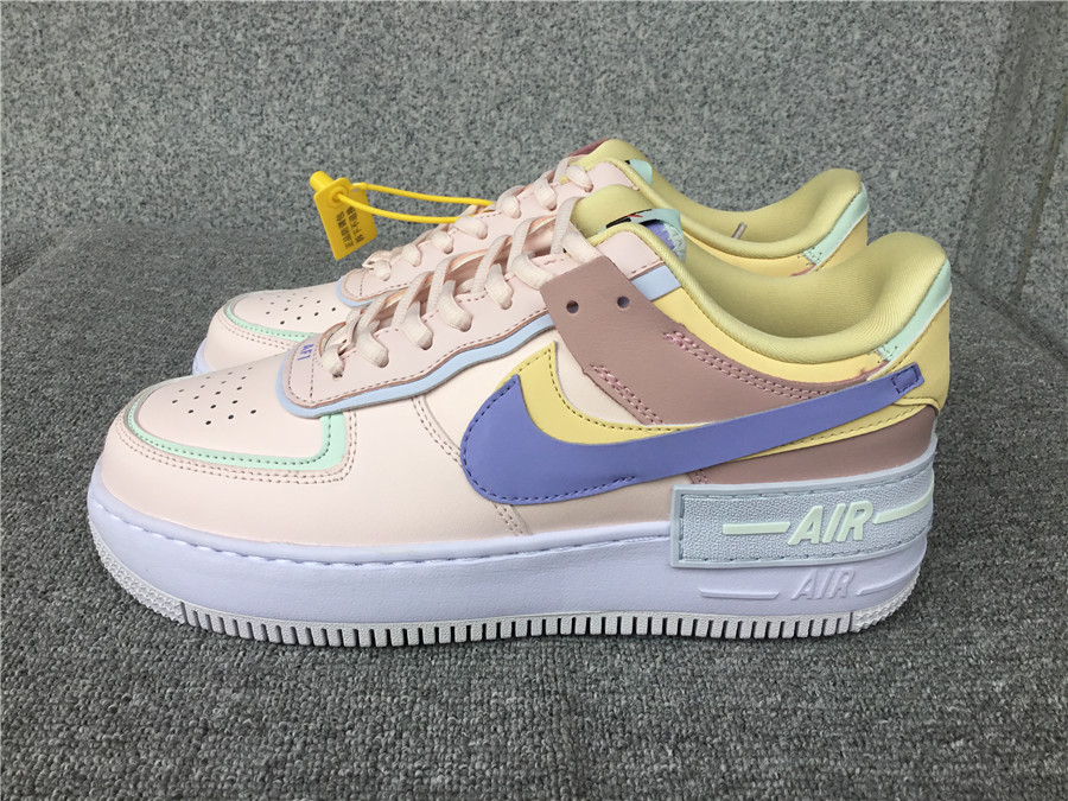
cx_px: 534
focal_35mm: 31
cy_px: 400
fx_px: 956
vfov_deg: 45.4
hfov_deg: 58.4
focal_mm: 3.3
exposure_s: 1/206
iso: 25
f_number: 2.4
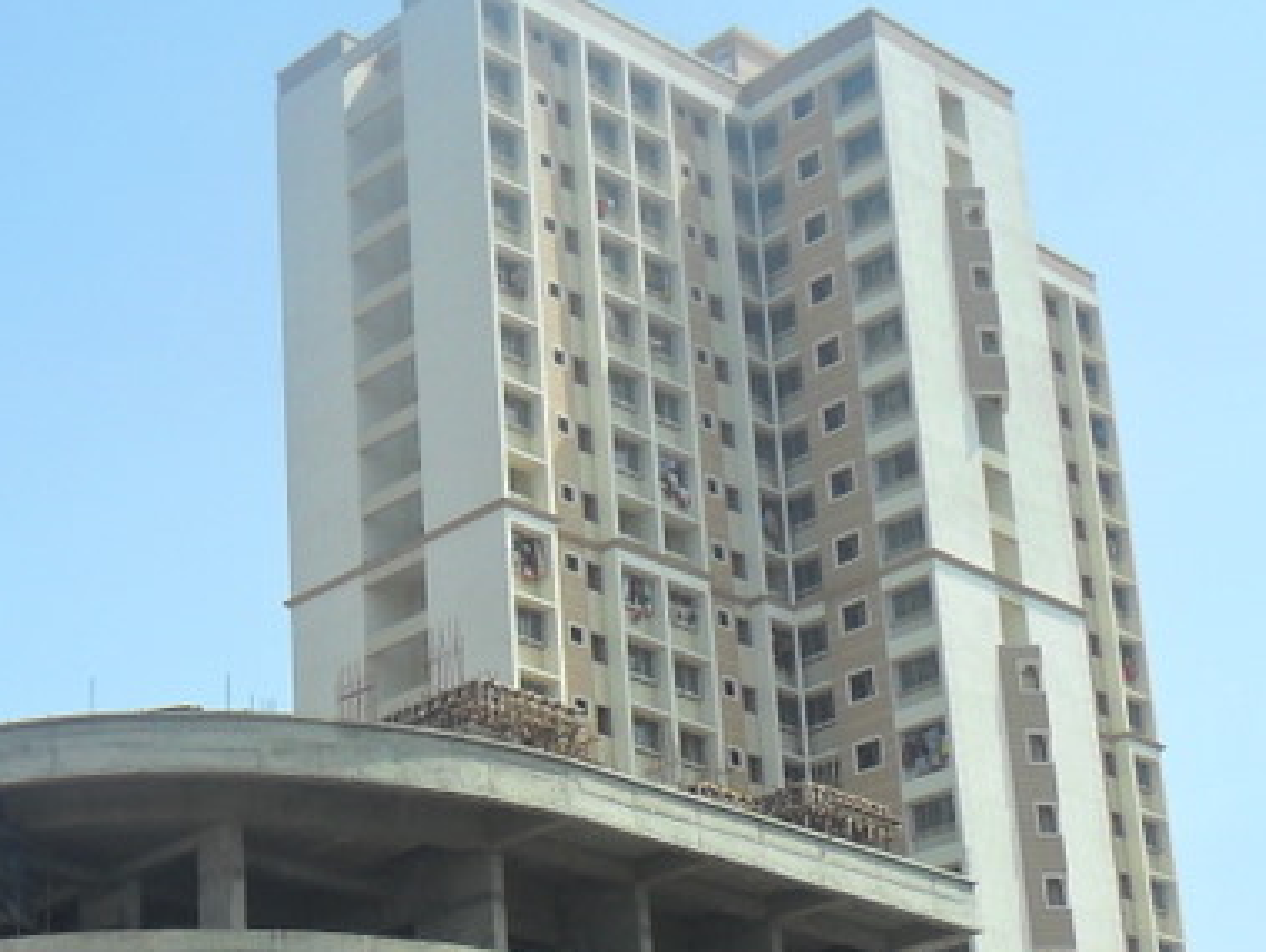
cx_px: 73
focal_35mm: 78
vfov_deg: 18.6
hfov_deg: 24.1
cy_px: 855
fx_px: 2855
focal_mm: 6.6
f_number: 4
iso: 100
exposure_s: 1/1000
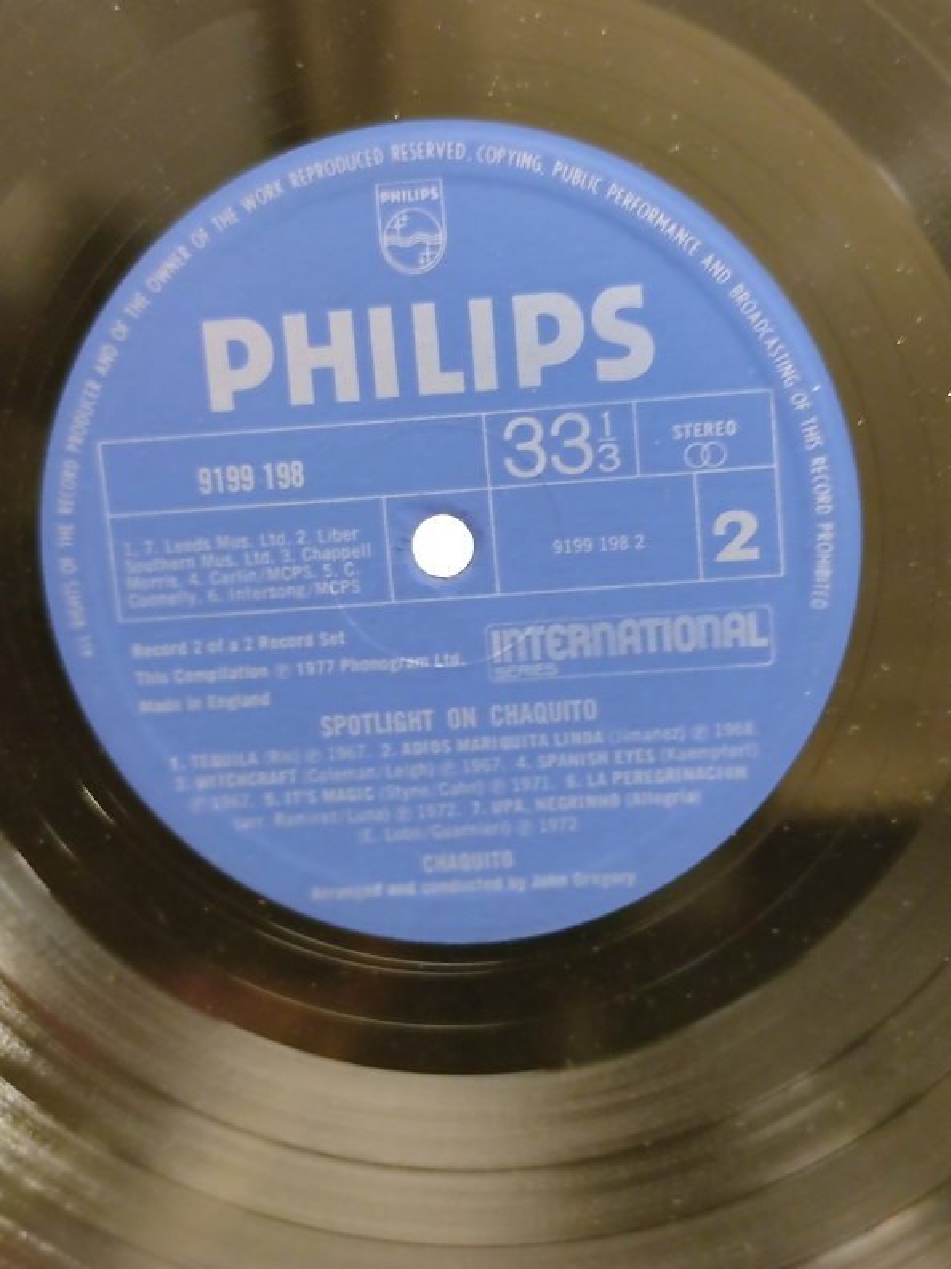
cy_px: 634
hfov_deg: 30.3
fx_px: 1758
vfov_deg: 39.7
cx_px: 476
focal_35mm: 48
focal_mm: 6.72
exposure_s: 1/33
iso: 1681
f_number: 1.69
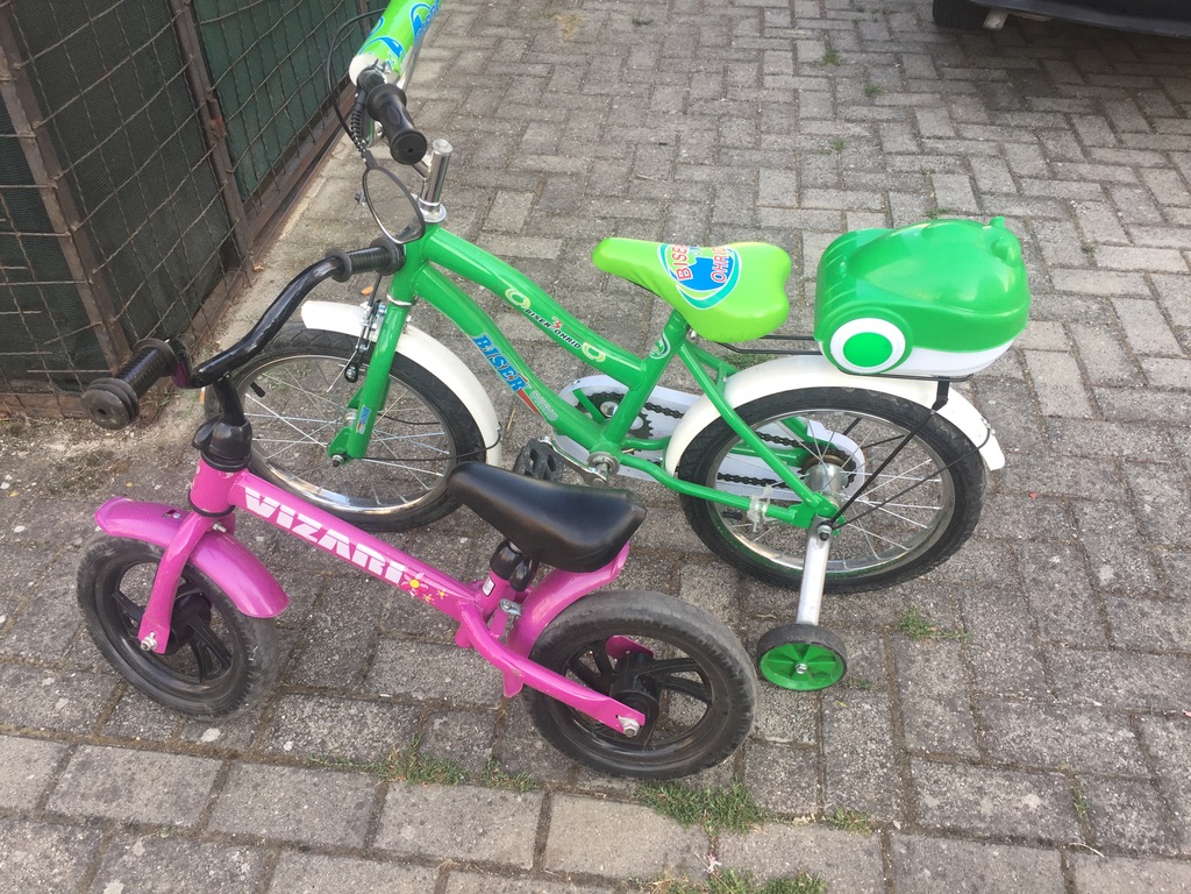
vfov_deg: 48.2
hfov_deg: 61.7
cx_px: 596
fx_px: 998
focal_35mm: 29
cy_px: 447
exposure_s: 1/100
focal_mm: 4.15
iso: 32
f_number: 2.2
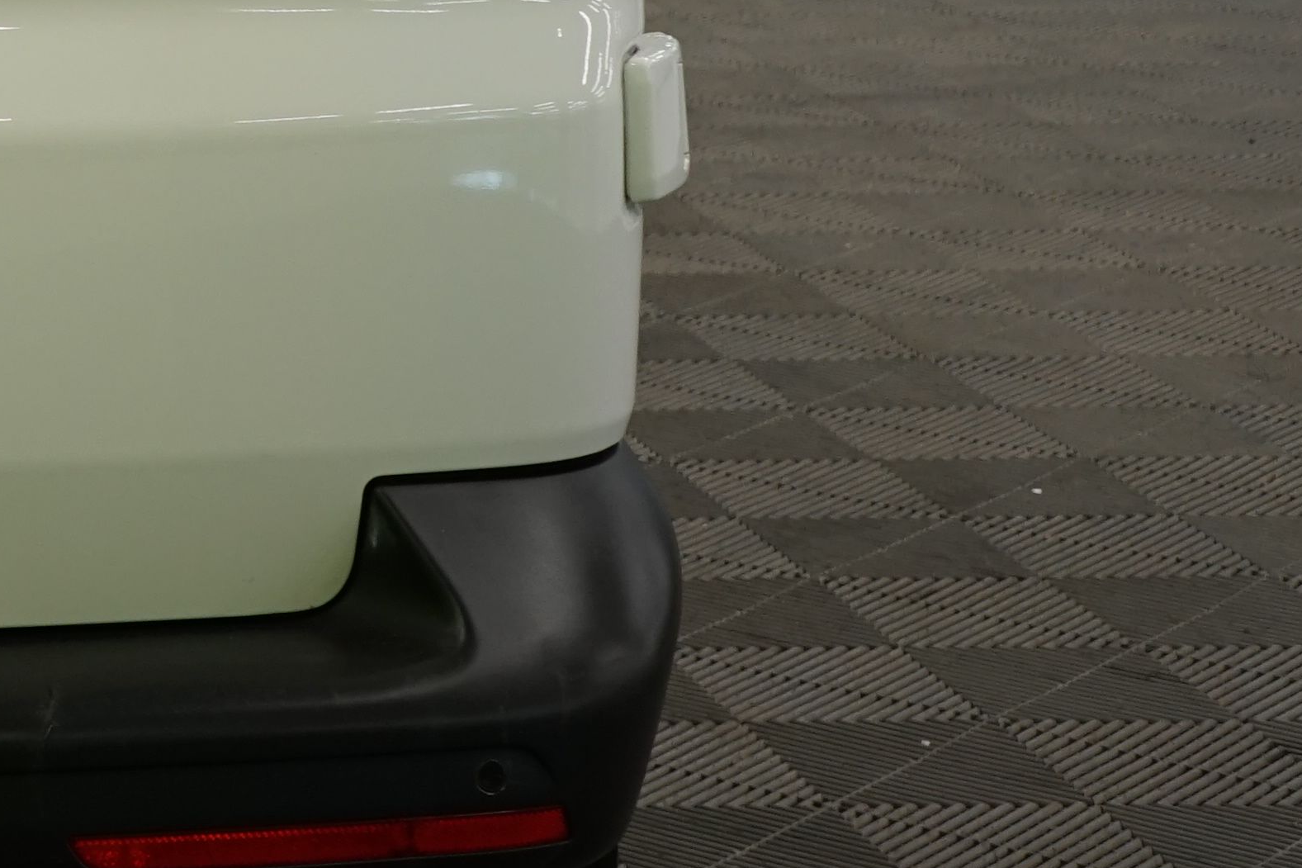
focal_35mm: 137
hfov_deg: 13.3
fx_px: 4954
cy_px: -431
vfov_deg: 9.7
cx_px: -1125
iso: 500
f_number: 7.1
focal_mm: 36
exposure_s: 1/40
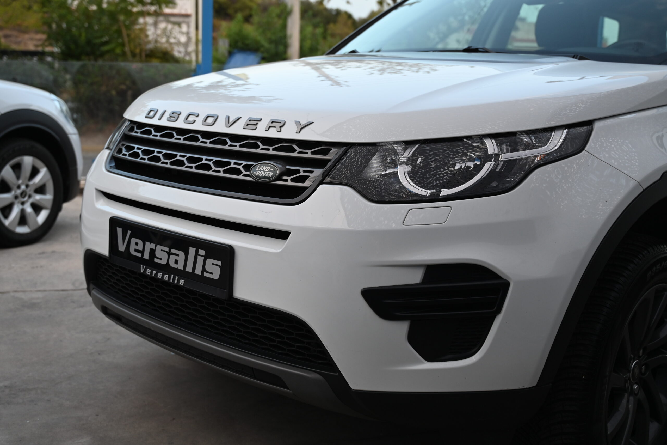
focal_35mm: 42
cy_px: 222
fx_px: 778
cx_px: 334
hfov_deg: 46.4
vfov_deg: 31.9
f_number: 4
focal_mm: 42
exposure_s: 1/125
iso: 450
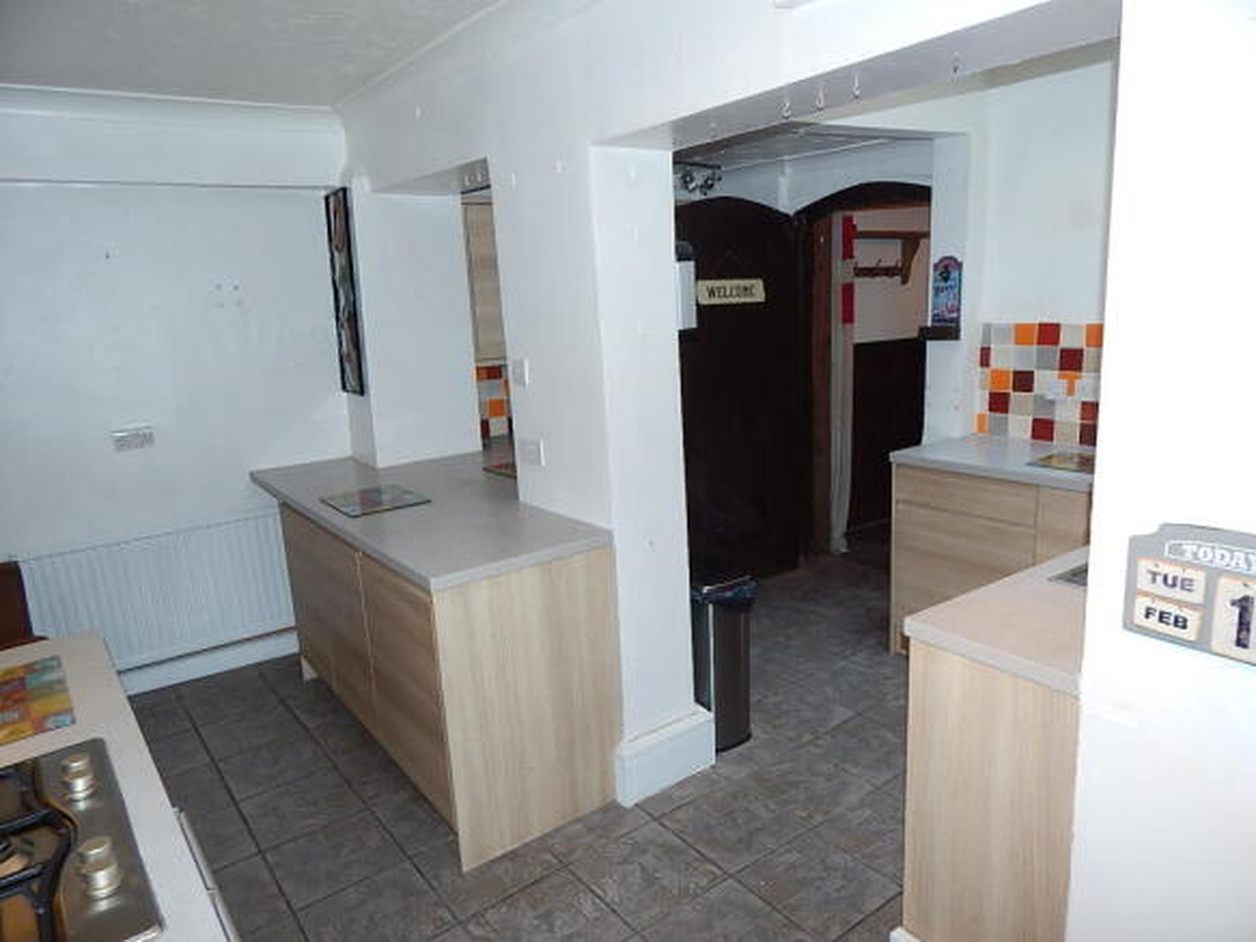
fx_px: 798
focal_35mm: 22
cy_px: 471
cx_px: 628
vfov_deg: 61.1
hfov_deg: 76.4
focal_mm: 4
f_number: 3
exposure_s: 1/30
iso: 125
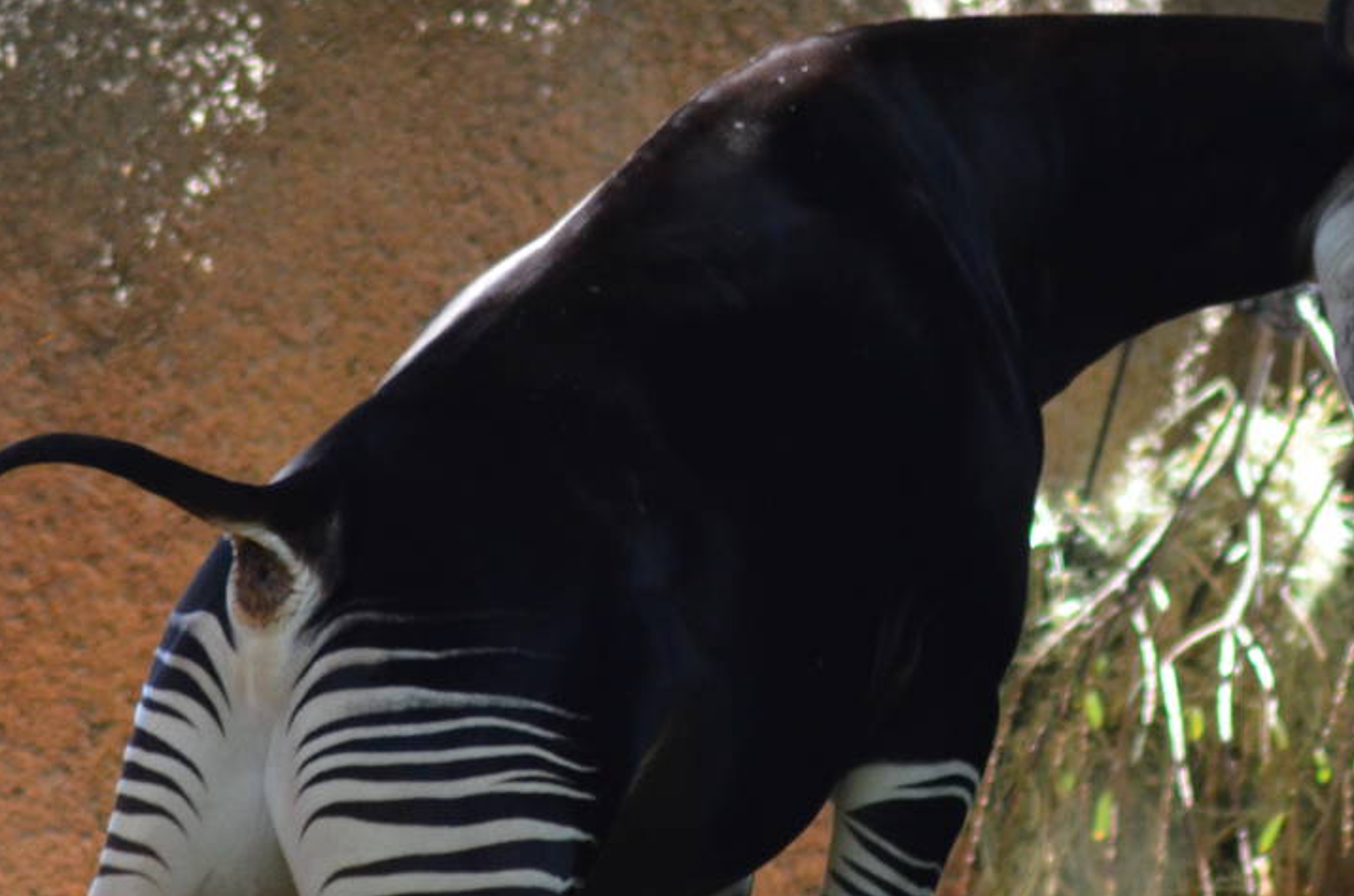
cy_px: 590
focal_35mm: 771
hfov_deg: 2.7
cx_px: 974
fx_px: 28934
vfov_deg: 1.8
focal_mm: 230
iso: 1400
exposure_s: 1/500
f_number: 5
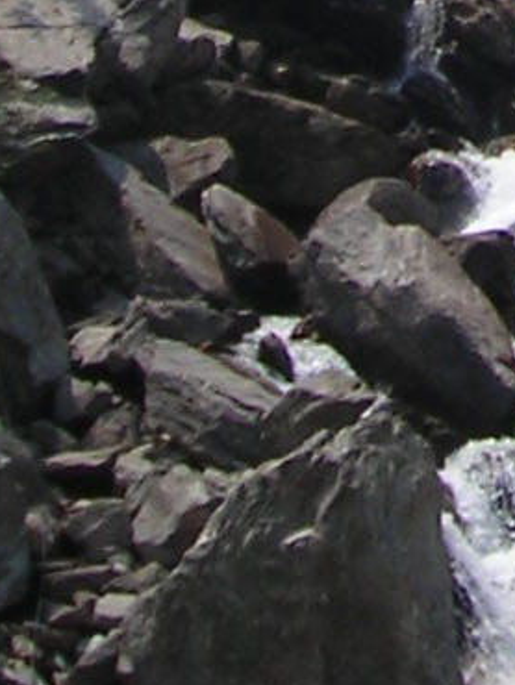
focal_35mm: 266
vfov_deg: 6.9
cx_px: 1363
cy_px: -1083
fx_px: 5270
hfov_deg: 5.4
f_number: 6.4
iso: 50
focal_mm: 6.3
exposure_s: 1/155
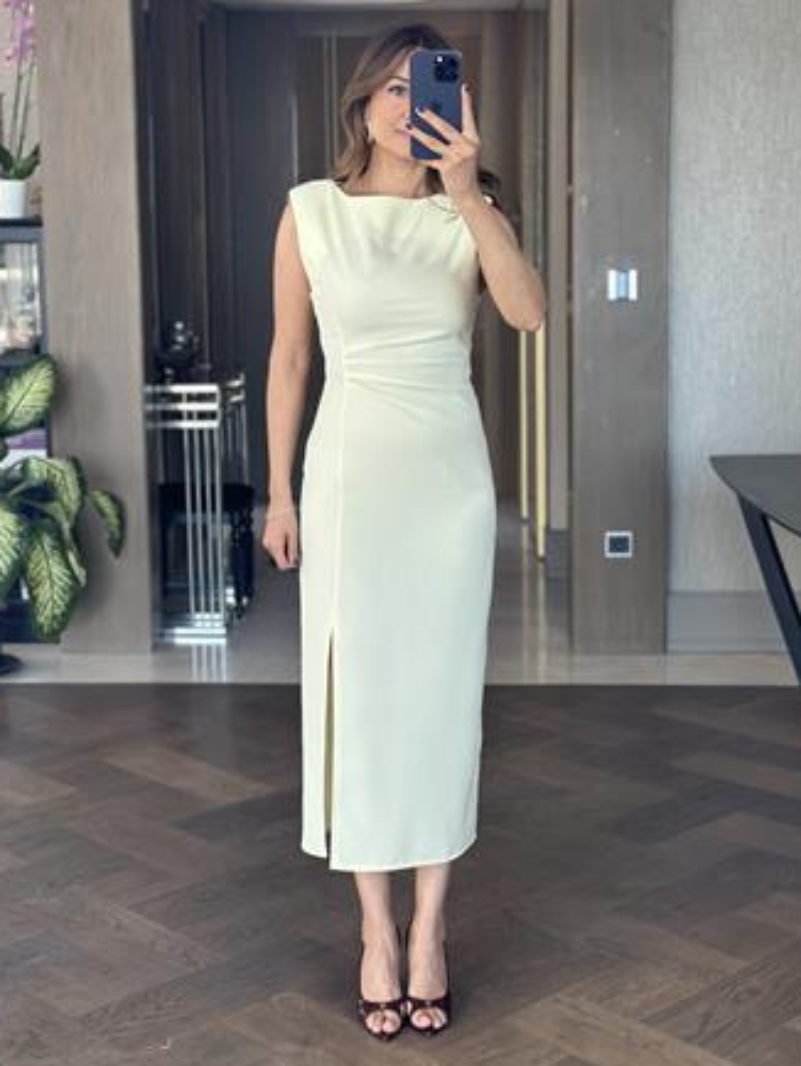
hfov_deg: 26.1
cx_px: 398
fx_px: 1726
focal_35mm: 56
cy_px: 481
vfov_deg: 34.3
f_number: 1.78
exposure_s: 1/120
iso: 125
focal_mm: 6.86
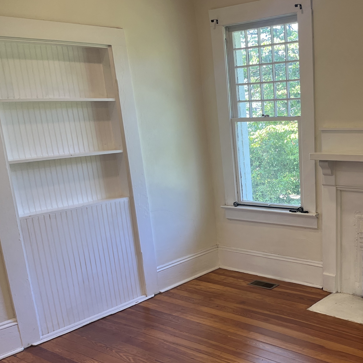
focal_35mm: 40
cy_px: 231
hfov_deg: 39.5
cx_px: 311
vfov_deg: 41.5
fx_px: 475
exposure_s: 1/120
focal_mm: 5.1
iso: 80
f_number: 1.6
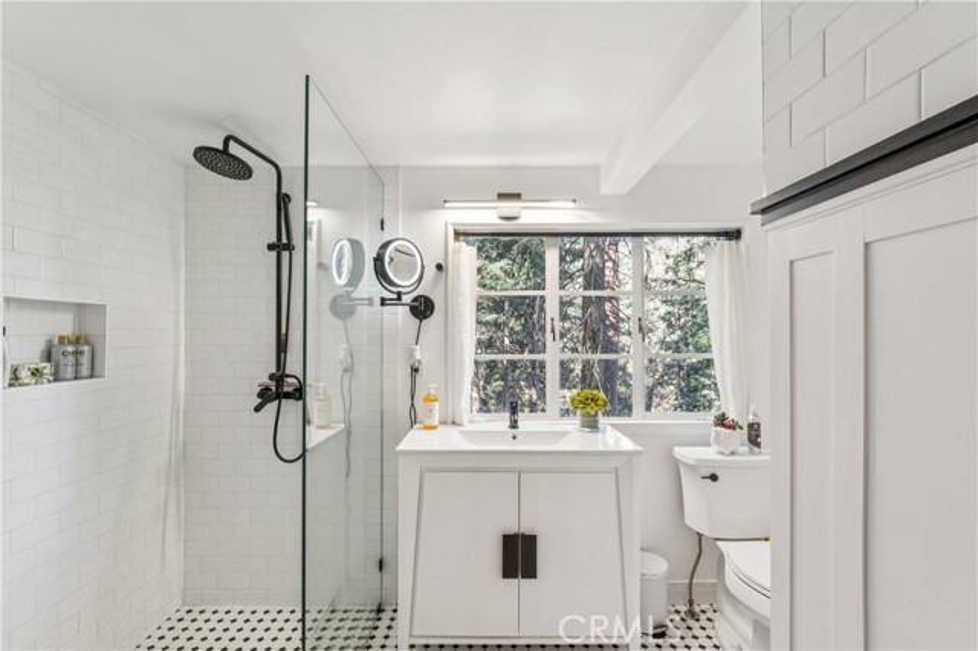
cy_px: 326
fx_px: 448
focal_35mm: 16
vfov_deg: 72.0
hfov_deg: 95.0
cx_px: 489
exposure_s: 1/1.67
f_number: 13
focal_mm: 16.5
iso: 100
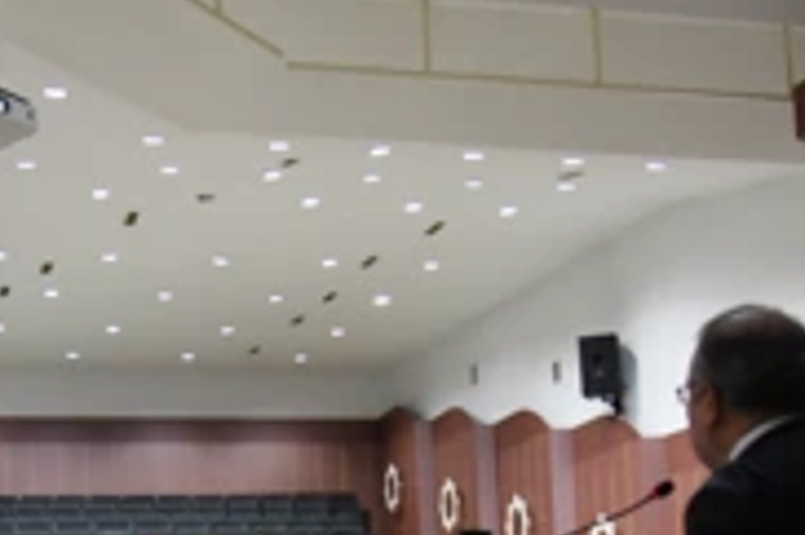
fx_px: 1296
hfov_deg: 33.2
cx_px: 128
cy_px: 612
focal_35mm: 58
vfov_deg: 21.9
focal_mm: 24
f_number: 4
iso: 2500
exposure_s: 1/100
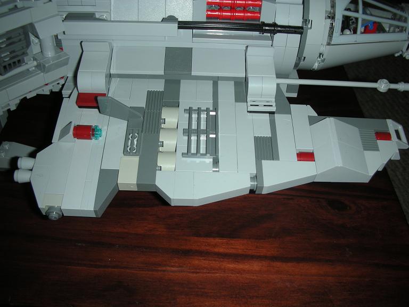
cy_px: 154
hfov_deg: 52.6
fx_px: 414
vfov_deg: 40.7
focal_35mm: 35
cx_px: 204
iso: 50
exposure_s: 1/60
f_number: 2.8
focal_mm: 5.8
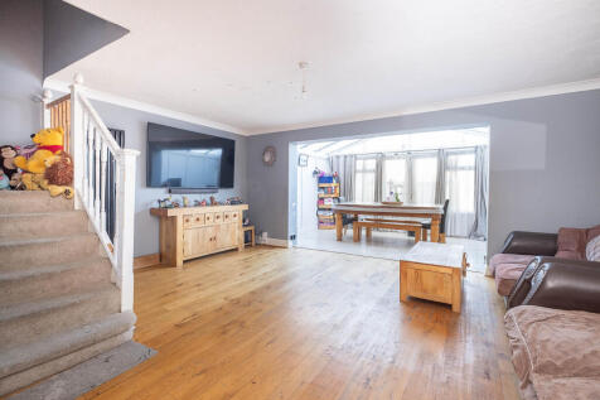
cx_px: 300
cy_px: 200
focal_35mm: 15
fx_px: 250
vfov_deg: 77.3
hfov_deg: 100.4
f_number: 5.6
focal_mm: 10
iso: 400
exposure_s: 1/15
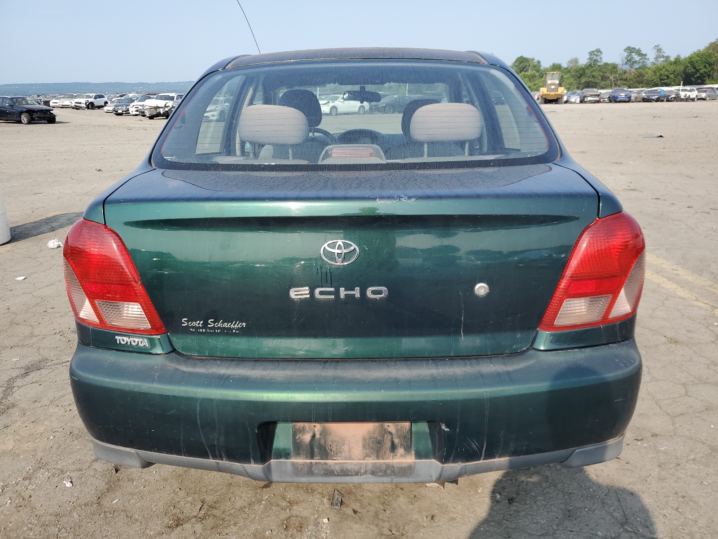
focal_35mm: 26
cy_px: 270
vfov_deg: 53.1
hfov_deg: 67.3
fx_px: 539
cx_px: 359
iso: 50
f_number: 1.5
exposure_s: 1/1667
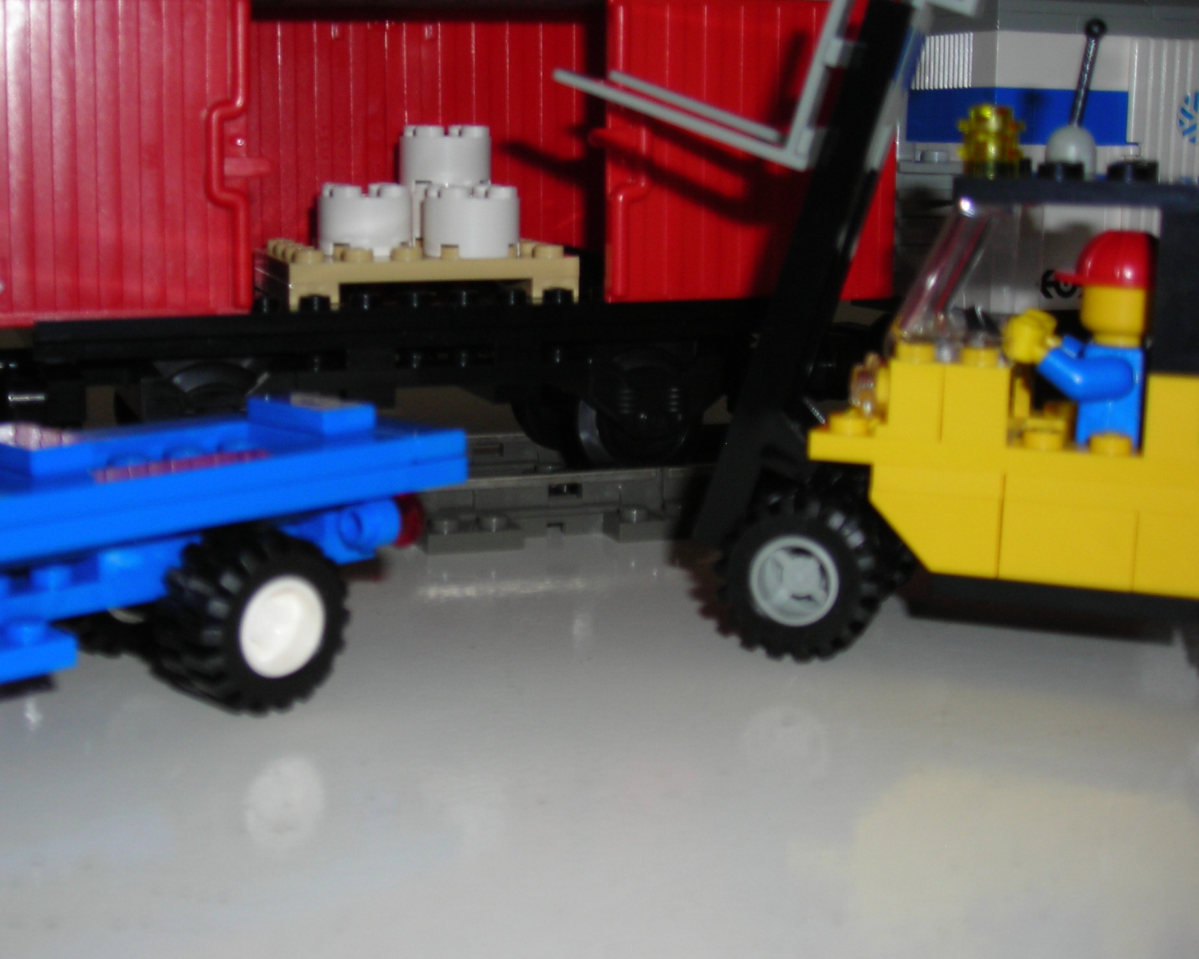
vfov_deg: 29.1
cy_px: 456
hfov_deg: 35.6
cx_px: 384
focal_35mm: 52
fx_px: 1845
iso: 50
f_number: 3.2
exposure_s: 1/60.1
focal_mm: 6.3
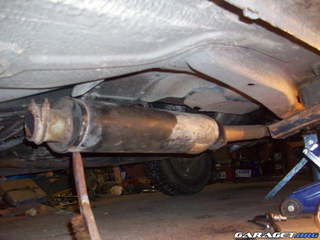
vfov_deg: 41.8
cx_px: 160
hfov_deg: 54.0
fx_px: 314
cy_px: 120
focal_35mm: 34
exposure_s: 1/60
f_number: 2.8
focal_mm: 5.7
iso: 160
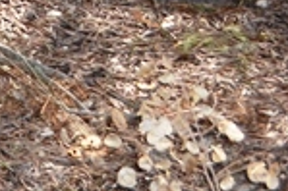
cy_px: -352
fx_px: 1486
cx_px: -591
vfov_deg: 6.8
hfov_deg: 8.9
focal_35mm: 186
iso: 100
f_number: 4
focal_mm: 18
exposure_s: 1/125
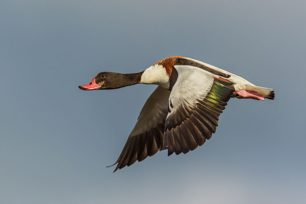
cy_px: 102
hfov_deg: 3.4
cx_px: 153
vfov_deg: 2.3
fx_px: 5100
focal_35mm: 600
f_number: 8
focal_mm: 600
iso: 640
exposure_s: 1/3200
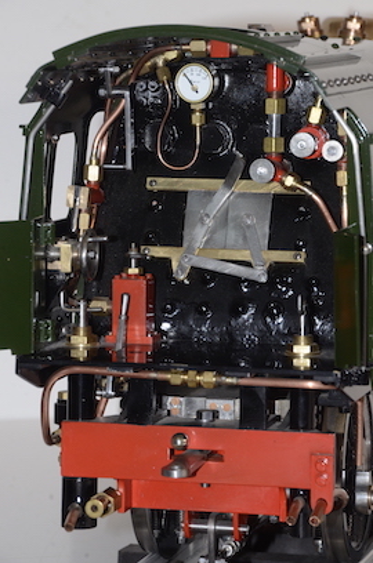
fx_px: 3515
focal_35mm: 225
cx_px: 186
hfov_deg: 6.1
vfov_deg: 9.2
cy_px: 282
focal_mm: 150
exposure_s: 1/60
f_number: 14
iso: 800
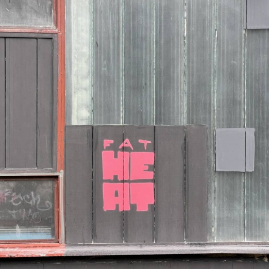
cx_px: 134
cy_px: 175
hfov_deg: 18.9
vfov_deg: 18.8
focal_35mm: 92
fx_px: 809
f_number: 2.8
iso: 64
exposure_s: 1/99
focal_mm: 9
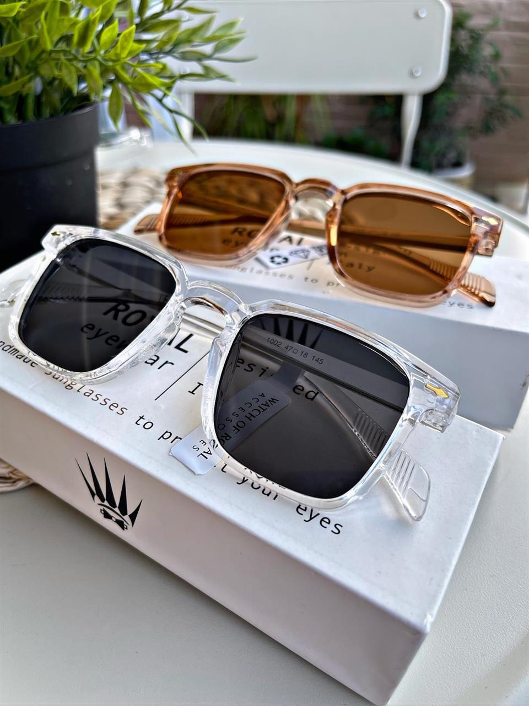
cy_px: 353
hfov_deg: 53.1
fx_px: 530
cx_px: 264
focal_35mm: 26
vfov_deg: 67.3
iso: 32
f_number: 1.6
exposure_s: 1/450
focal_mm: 5.1
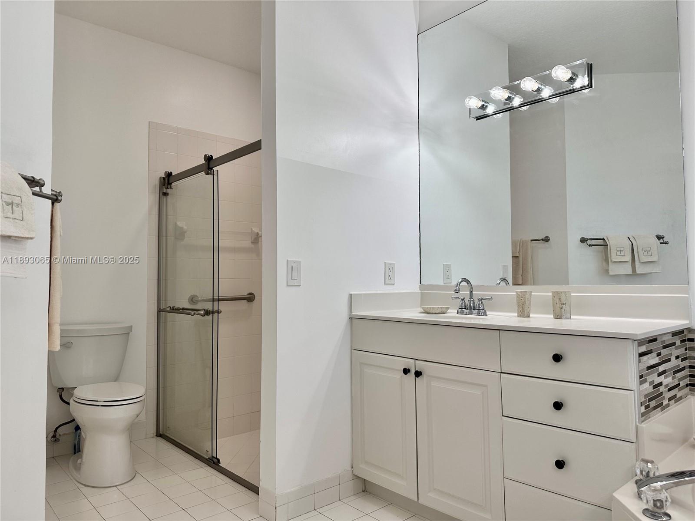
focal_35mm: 24
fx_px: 482
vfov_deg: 56.8
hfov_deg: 71.6
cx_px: 348
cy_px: 260
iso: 64
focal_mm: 6.86
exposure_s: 1/173
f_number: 1.78
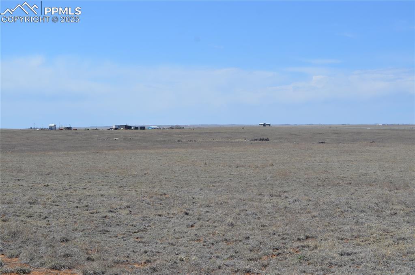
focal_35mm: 75
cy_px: 138
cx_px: 208
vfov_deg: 18.1
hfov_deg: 27.1
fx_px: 863
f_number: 9
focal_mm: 50
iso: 100
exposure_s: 1/320
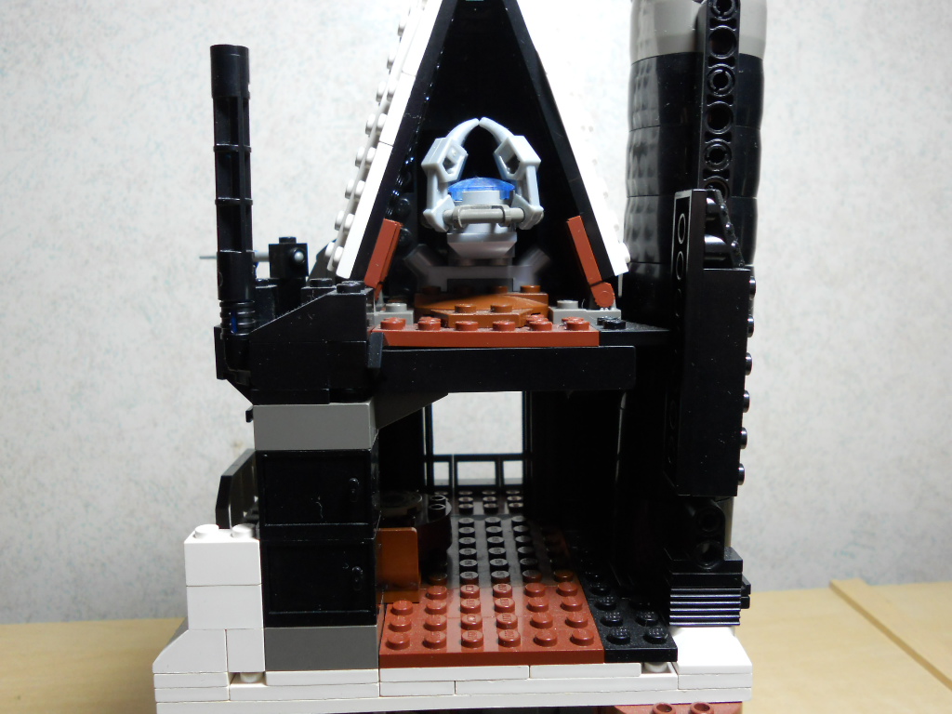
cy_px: 357
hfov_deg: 56.8
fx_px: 880
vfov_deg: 44.2
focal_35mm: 32
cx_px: 476
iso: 160
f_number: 3.5
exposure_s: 1/30
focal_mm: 5.8
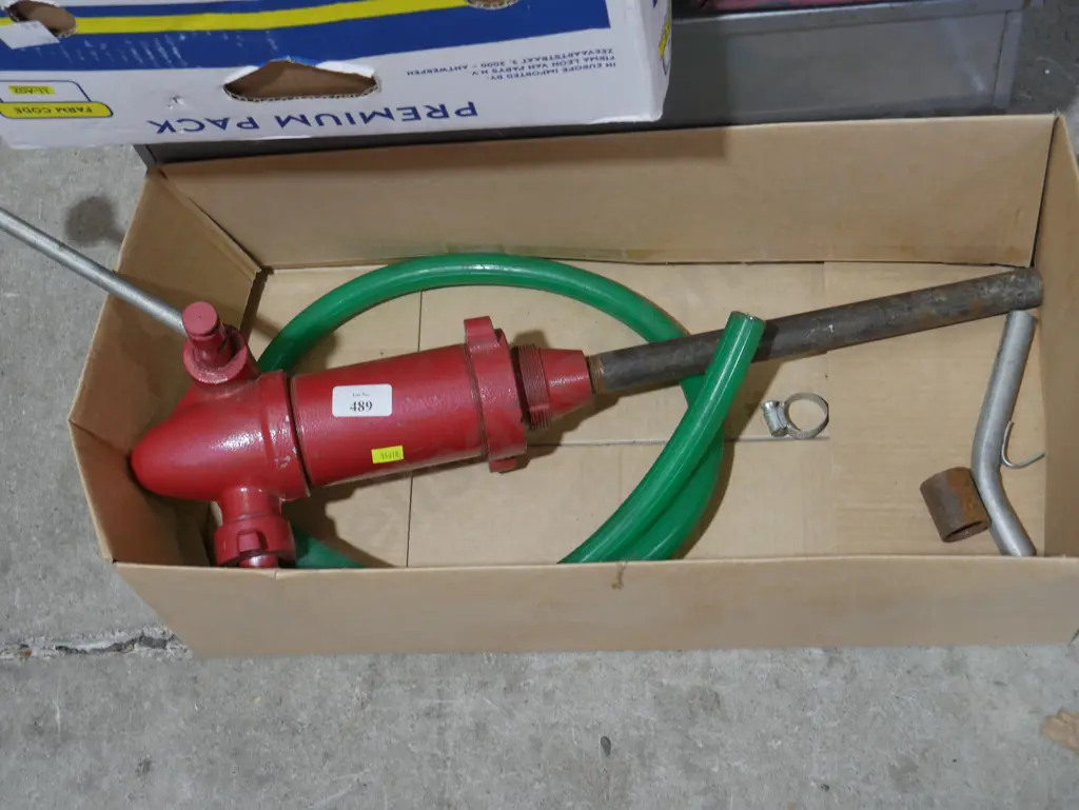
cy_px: 405
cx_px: 540
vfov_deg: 25.3
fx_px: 1809
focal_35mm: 58
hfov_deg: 33.2
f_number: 5.4
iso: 400
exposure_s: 1/60
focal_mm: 29
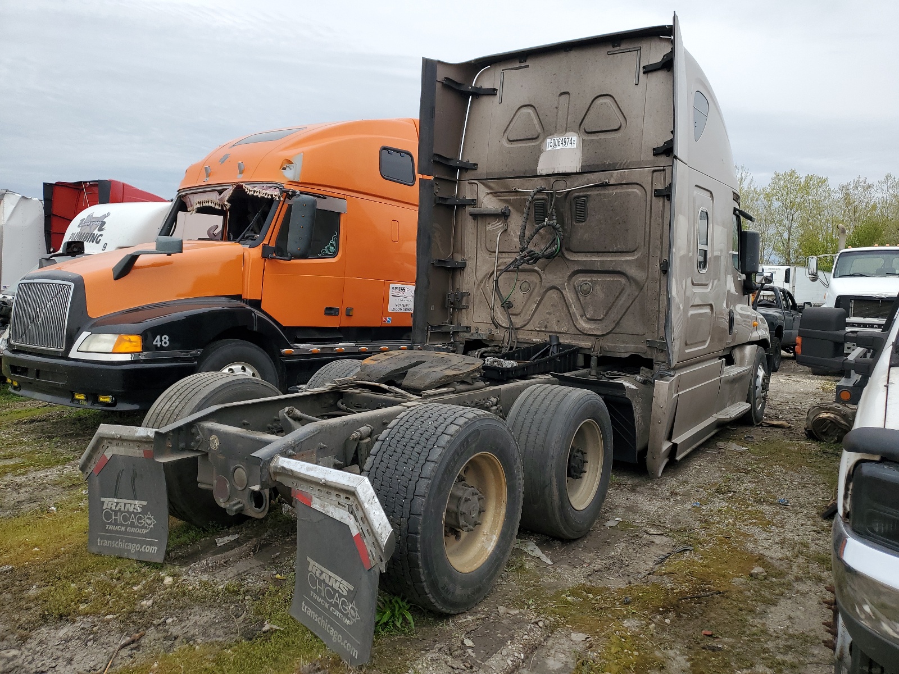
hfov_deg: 67.3
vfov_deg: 53.1
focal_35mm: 26
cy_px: 337
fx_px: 675
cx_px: 450
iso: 50
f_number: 1.5
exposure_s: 1/1429
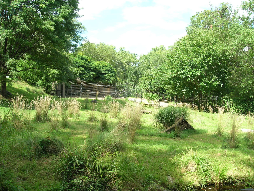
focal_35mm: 34
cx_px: 127
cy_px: 96
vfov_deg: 41.8
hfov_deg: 54.0
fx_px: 249
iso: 50
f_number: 4.9
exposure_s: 1/88.8
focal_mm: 5.7
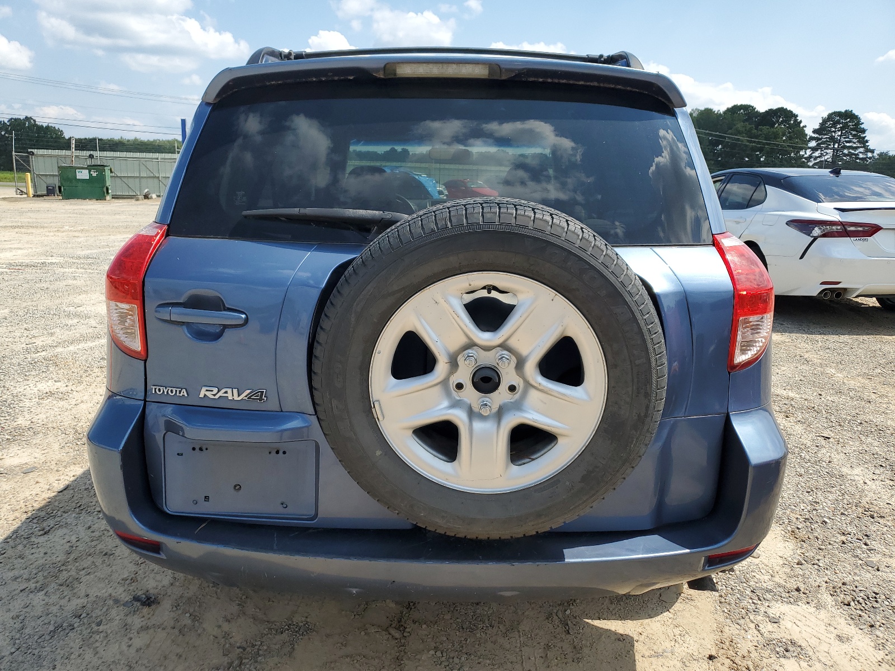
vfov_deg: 53.1
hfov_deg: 67.3
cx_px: 448
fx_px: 672
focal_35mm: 26
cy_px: 336
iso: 50
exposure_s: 1/2500
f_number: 1.5
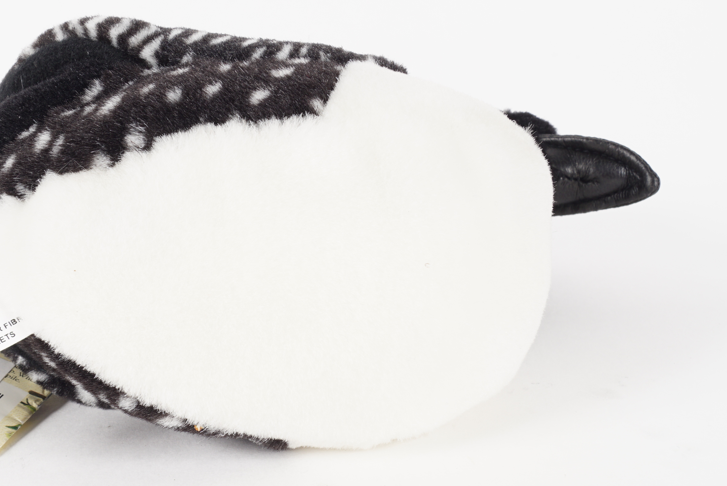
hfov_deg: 33.7
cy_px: 275
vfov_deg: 23.0
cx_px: 271
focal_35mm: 59
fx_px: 1192
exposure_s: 1/125
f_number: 14
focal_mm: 22
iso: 100
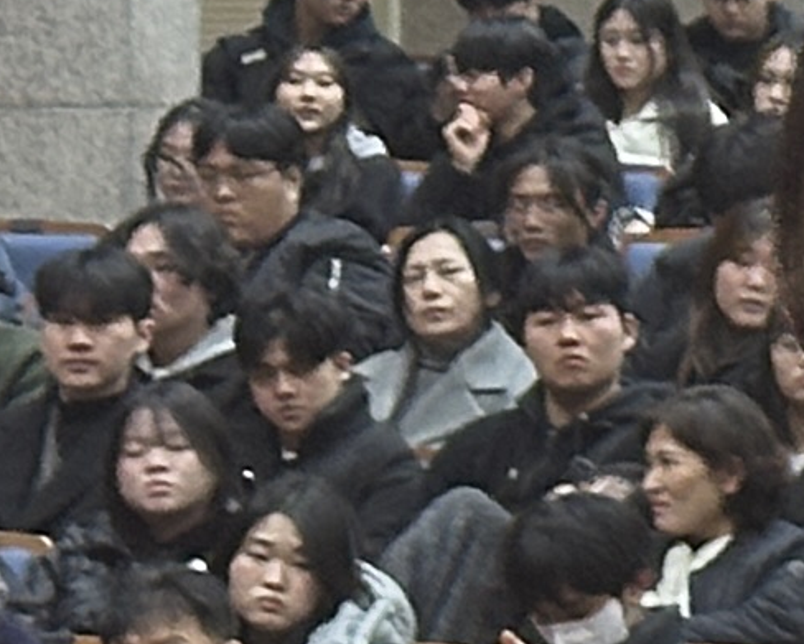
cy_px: 226
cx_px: 2905
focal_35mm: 387
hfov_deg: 4.7
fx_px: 9214
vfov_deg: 4.0
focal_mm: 6.86
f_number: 1.78
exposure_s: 1/60
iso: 125
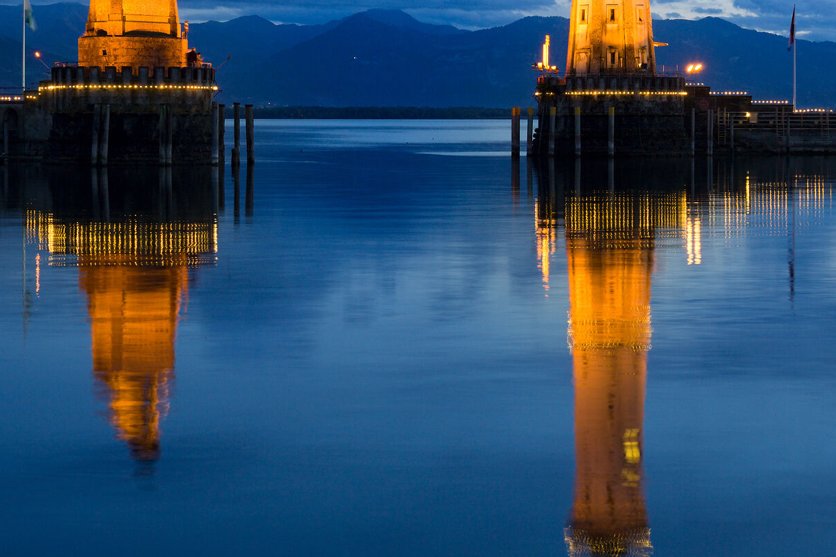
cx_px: 409
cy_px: 126
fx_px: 1788
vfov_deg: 17.6
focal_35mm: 77
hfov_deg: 26.3
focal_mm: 26
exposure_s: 1.3
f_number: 8
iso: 100
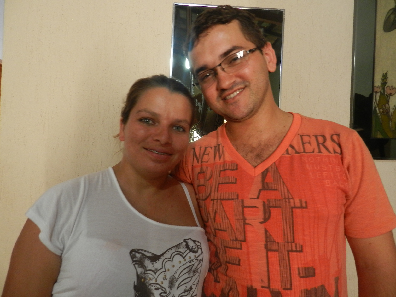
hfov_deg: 73.9
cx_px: 198
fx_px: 263
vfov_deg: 58.9
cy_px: 148
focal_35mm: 23
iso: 400
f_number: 3.4
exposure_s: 1/13
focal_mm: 4
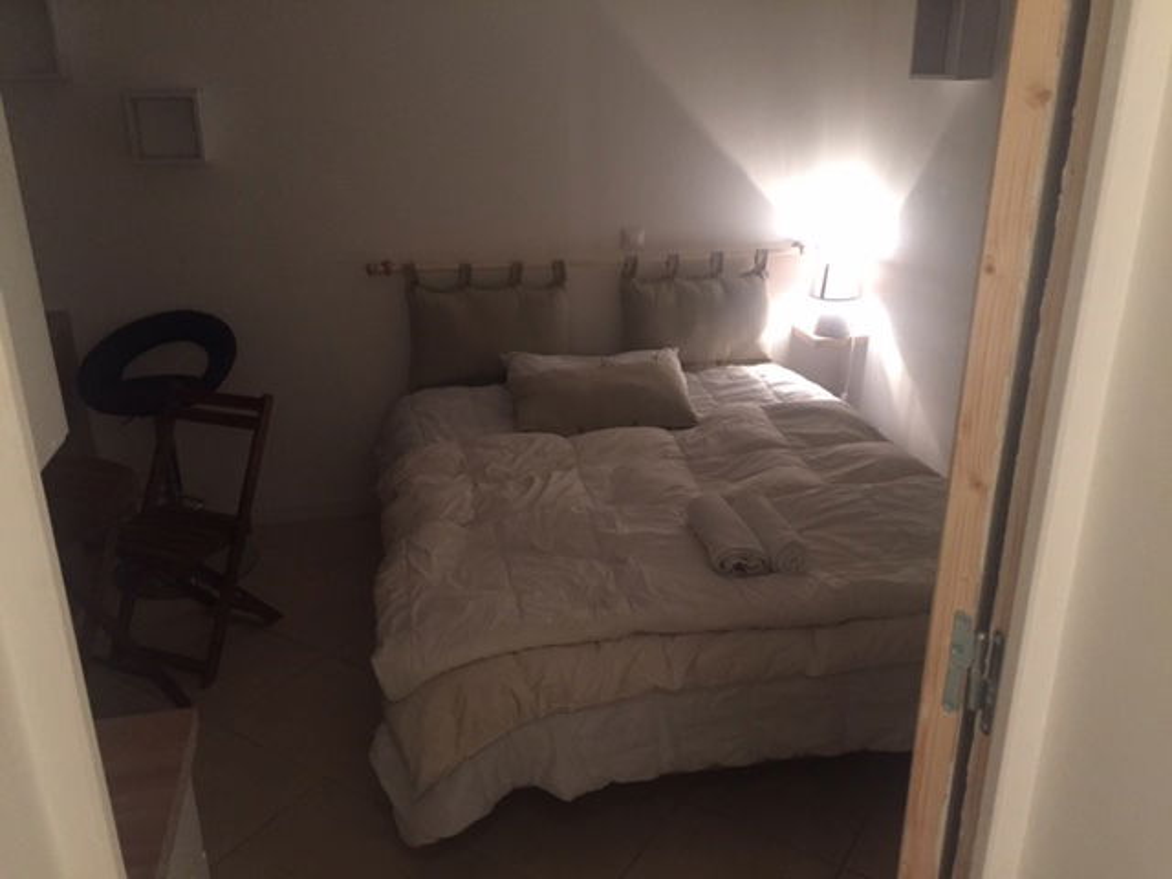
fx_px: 982
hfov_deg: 61.7
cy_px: 440
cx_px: 586
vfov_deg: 48.2
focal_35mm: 29
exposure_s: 1/17
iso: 250
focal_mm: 4.15
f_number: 2.2
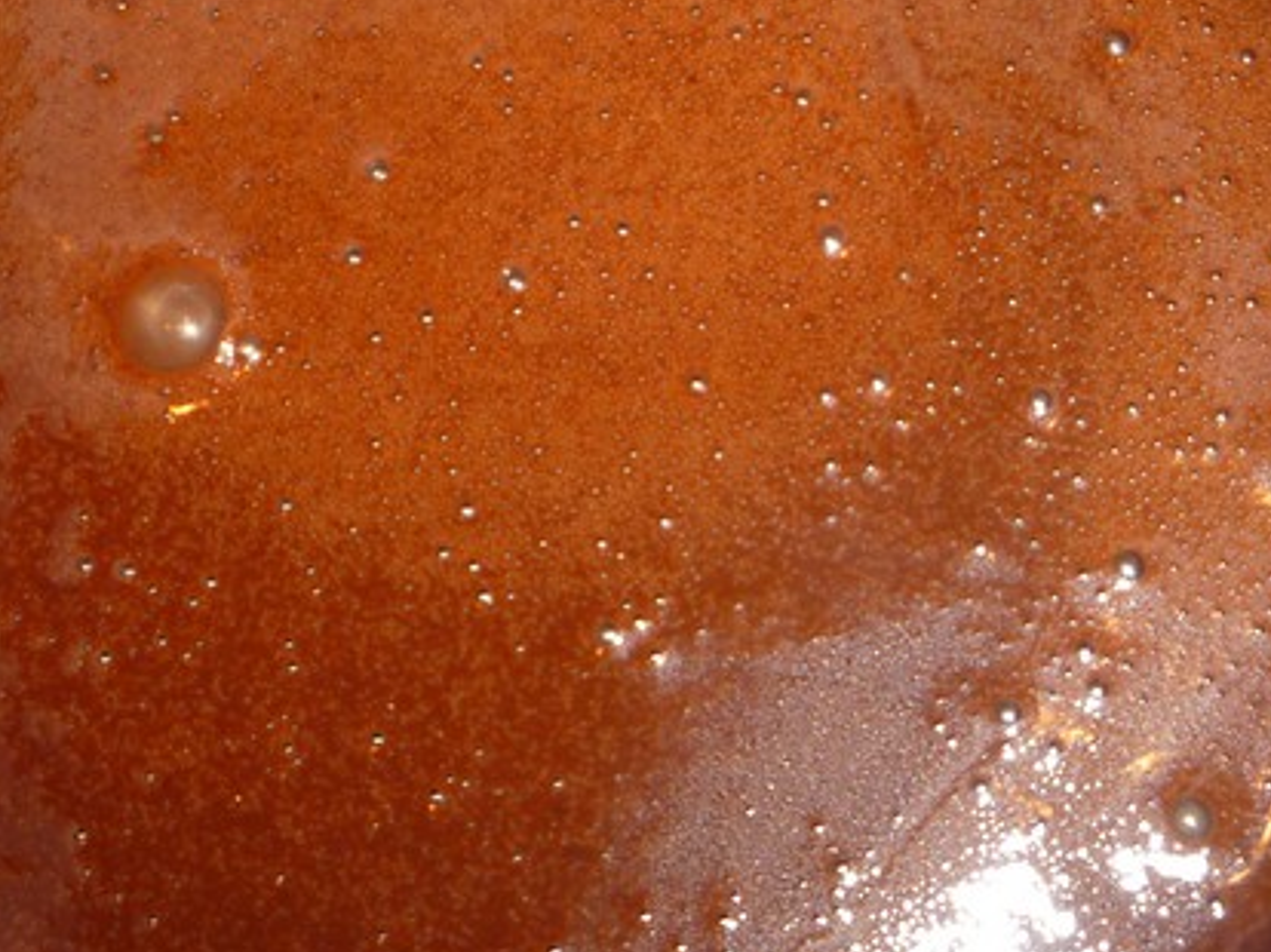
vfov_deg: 24.7
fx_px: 2128
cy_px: 172
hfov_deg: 33.2
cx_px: 513
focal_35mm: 58
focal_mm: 5.2
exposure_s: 1/30
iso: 100
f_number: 4
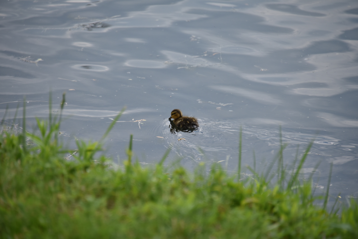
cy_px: 120
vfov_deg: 4.6
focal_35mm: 300
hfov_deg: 6.9
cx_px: 179
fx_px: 2984
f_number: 5.6
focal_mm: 300
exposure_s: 1/640
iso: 250
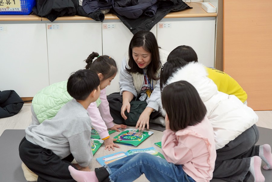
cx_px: 136
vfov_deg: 19.5
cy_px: 91
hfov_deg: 28.8
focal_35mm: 70
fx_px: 529
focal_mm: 70
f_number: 4
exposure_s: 1/160
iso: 2000
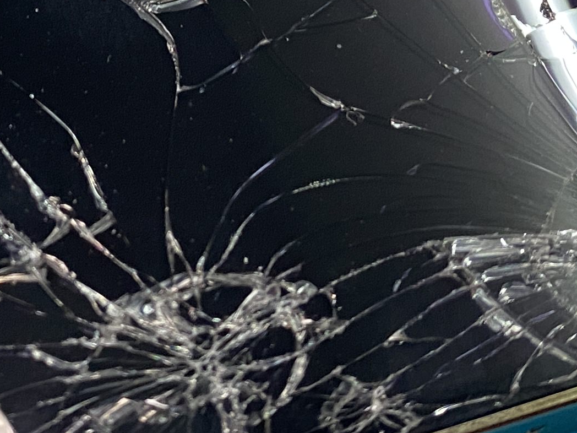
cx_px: 100
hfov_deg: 19.4
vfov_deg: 14.0
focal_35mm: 100
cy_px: -196
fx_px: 1667
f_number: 1.8
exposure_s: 1/60
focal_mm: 4.25
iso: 200
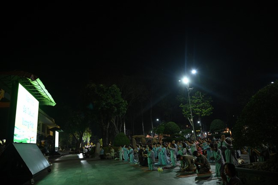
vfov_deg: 53.1
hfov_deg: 73.8
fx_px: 185
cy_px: 92
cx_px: 139
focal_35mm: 24
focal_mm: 24
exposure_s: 1/125
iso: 3200
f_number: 4.5
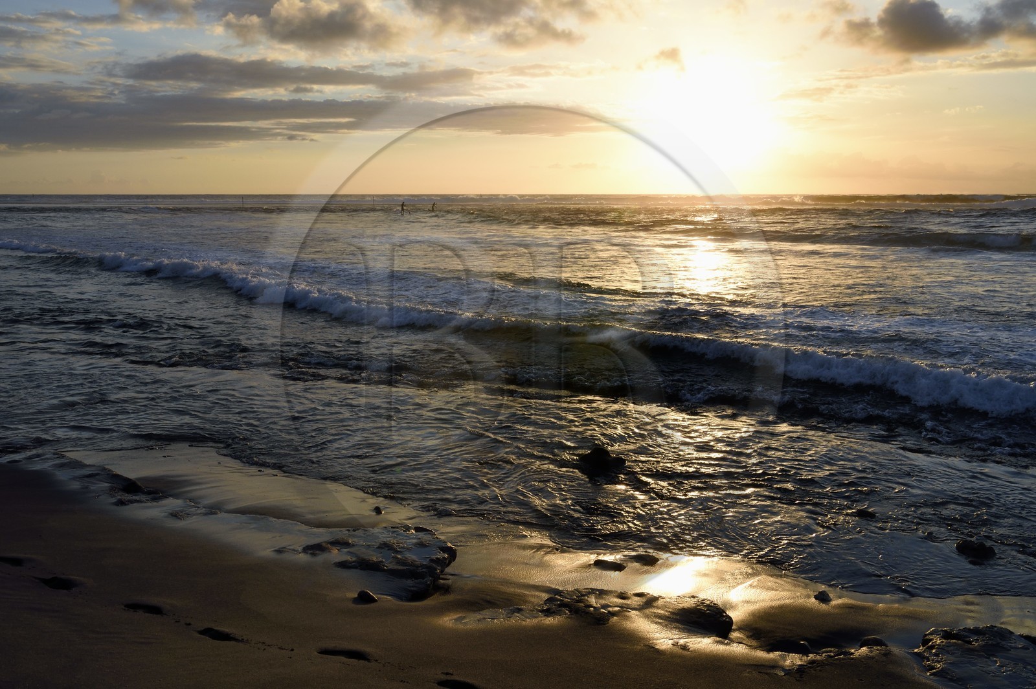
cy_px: 344
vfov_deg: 38.8
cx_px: 518
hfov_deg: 55.8
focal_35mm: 34
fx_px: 978
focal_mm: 34
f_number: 18
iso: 400
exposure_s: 1/250
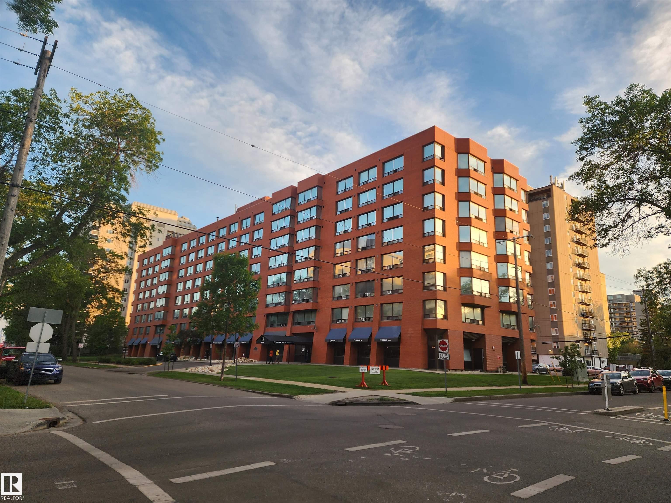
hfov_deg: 73.9
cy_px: 252
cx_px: 336
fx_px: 446
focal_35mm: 23
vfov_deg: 58.9
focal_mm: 6.4
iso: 20
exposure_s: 1/180
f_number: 1.8
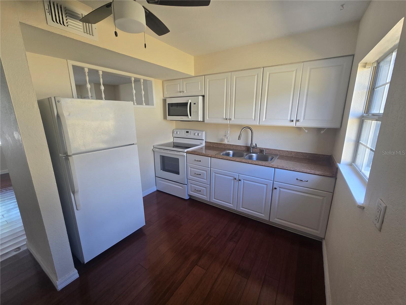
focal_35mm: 13
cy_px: 152
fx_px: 152
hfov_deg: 106.2
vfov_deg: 89.9
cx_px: 203
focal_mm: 2.2
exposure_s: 1/60
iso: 64
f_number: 2.2
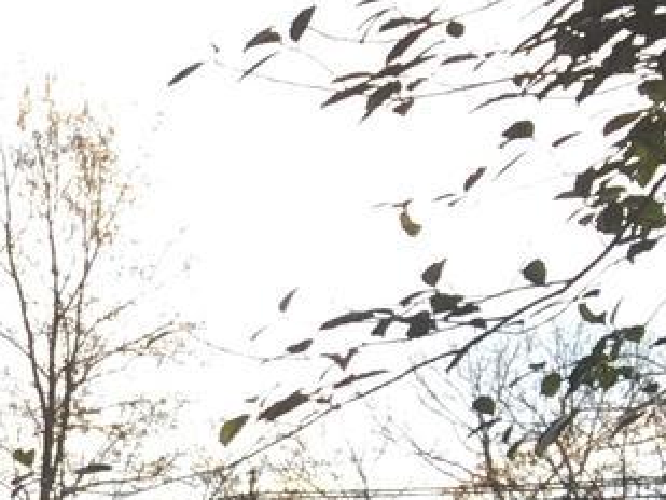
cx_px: -1431
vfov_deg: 7.2
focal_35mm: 192
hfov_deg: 8.4
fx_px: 3695
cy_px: 1252
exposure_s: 1/557
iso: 25
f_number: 2.2
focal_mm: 4.15
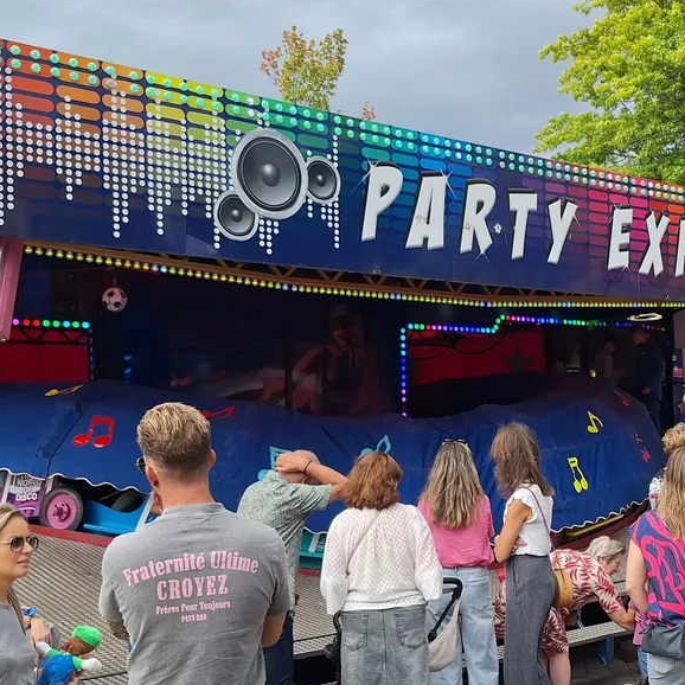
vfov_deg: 37.5
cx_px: 453
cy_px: 377
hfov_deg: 37.2
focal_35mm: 45
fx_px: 1007
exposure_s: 1/1408
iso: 40
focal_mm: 5.54
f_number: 1.8
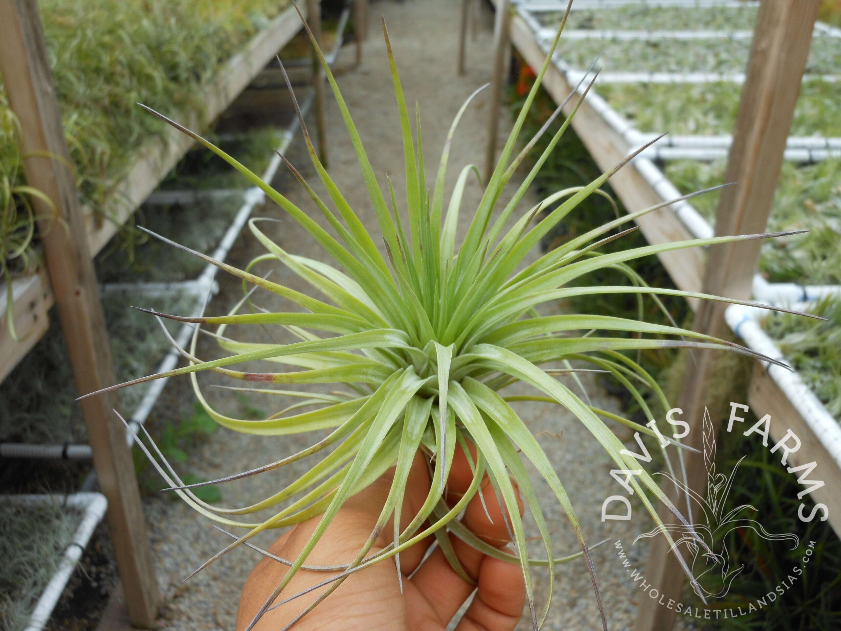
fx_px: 802
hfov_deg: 55.4
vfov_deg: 42.9
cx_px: 420
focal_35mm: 33
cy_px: 316
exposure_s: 1/100
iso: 80
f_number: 4
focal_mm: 5.9
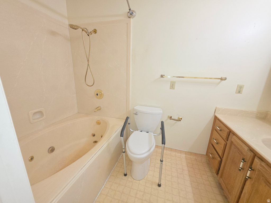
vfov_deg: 89.9
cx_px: 136
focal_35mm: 13
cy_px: 102
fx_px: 102
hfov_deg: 106.2
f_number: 1.9
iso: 80
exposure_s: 1/60
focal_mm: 2.2
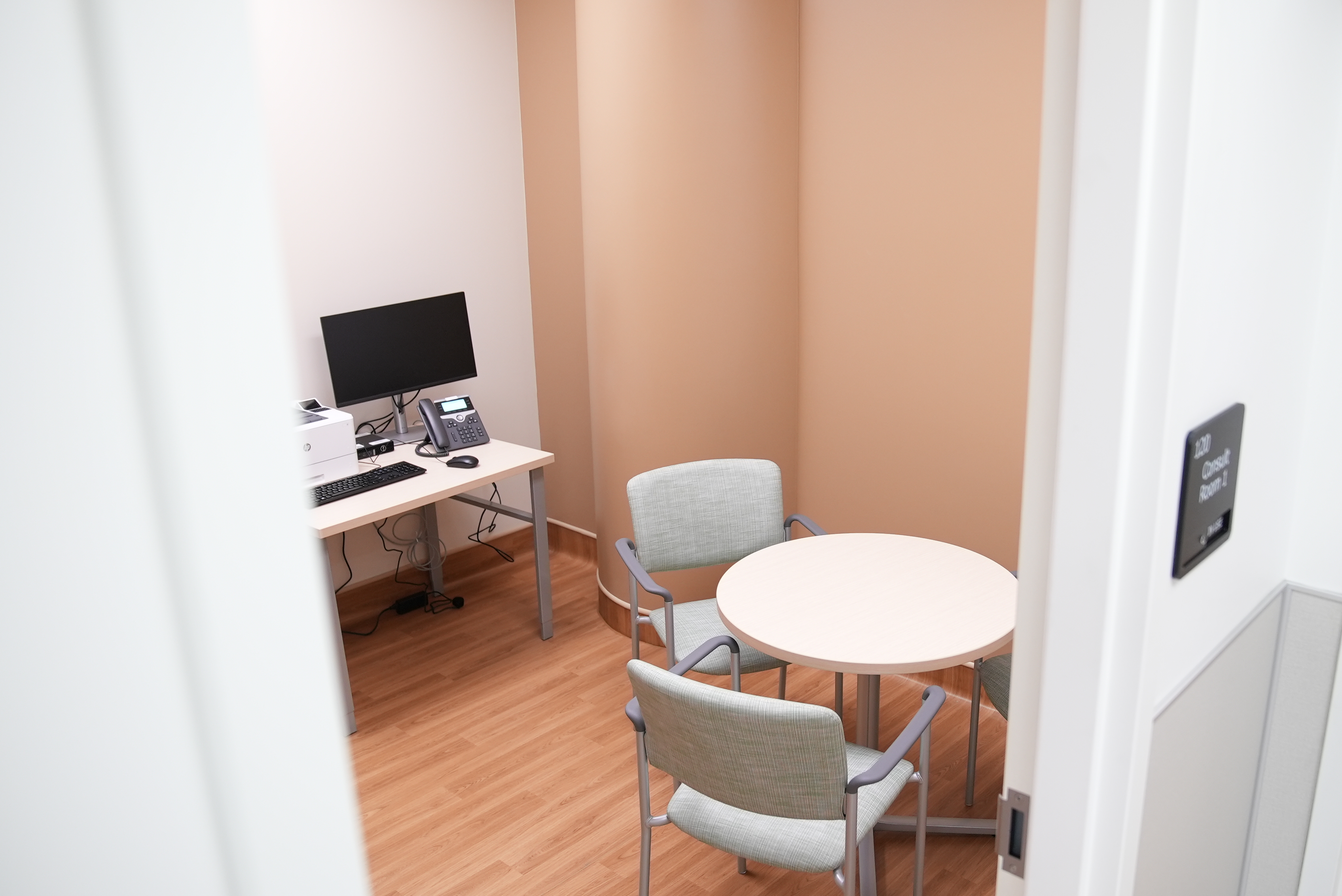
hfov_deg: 61.5
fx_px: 1119
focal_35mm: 30
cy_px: 450
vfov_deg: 43.7
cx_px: 788
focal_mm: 24
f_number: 2.8
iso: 1250
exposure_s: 1/125
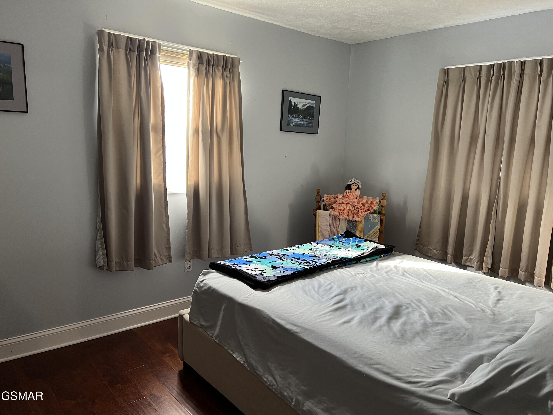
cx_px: 276
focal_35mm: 26
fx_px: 415
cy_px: 208
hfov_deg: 67.3
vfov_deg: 53.1
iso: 200
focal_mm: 5.7
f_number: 1.5
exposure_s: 1/60
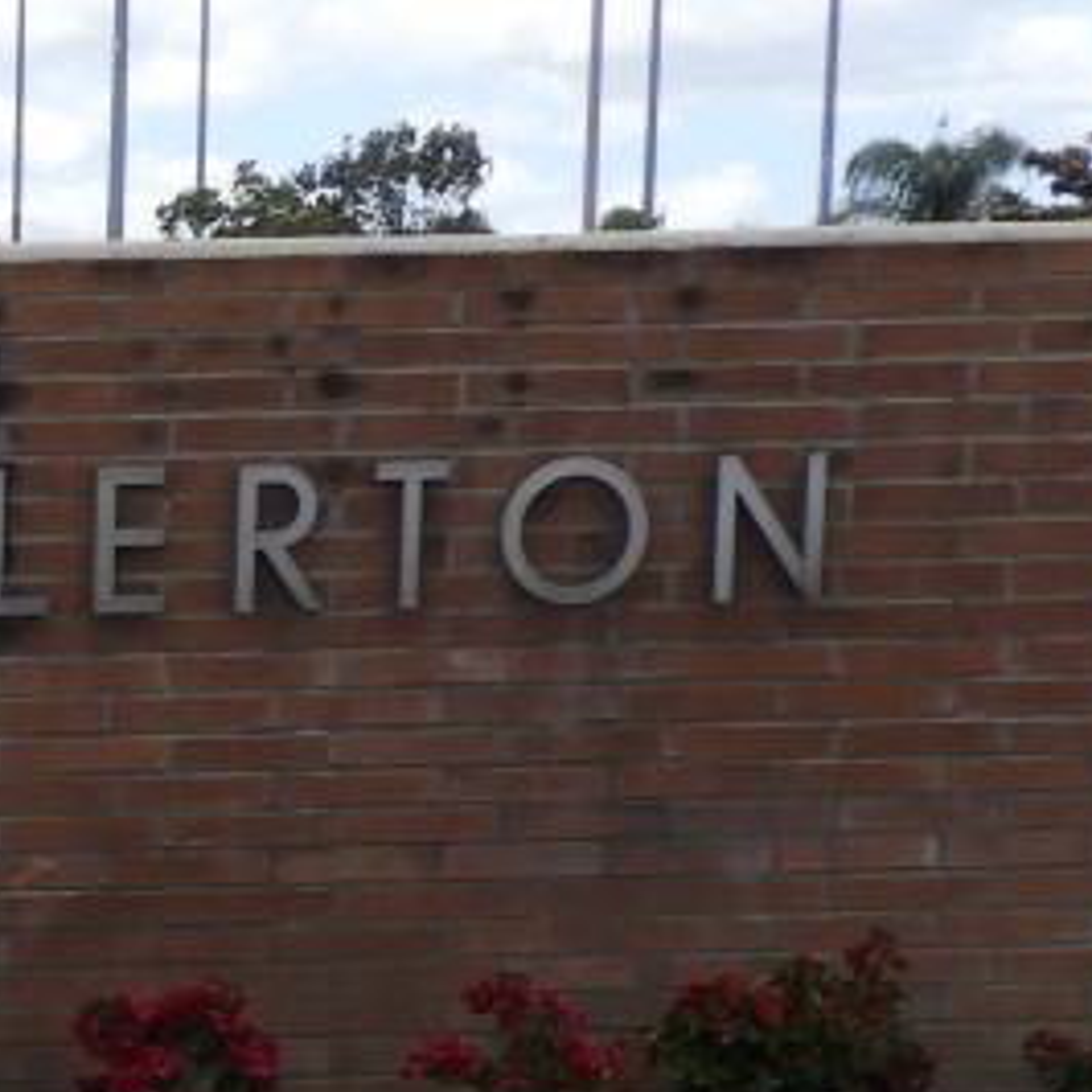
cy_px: 1063
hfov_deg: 12.7
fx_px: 4104
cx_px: -1281
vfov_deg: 14.9
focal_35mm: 115
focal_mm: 4.3
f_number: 3.3
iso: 100
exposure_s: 1/800
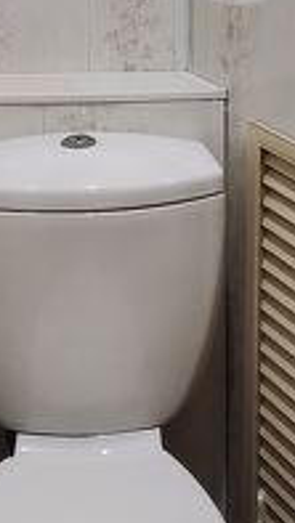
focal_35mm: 60
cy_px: -98
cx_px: 148
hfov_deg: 20.1
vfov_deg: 30.0
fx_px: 833
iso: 787
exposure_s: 1/50
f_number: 1.79
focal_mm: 4.74
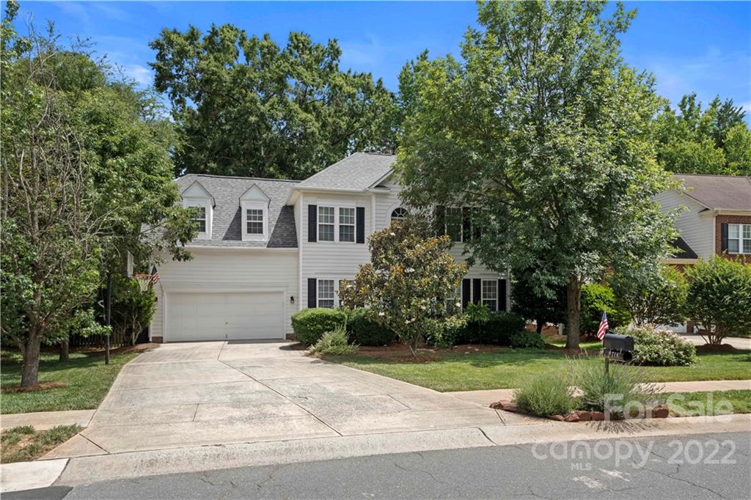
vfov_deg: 53.1
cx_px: 376
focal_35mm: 24
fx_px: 500
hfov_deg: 73.8
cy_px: 250
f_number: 9
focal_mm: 24
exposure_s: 1/320
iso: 160
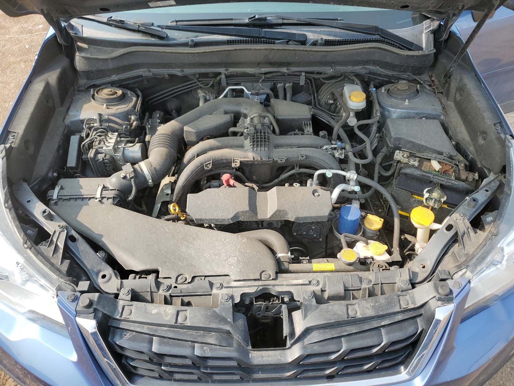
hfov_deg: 67.3
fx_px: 386
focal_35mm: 26
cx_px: 257
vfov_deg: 53.1
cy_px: 193
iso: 50
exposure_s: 1/833
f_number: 1.5
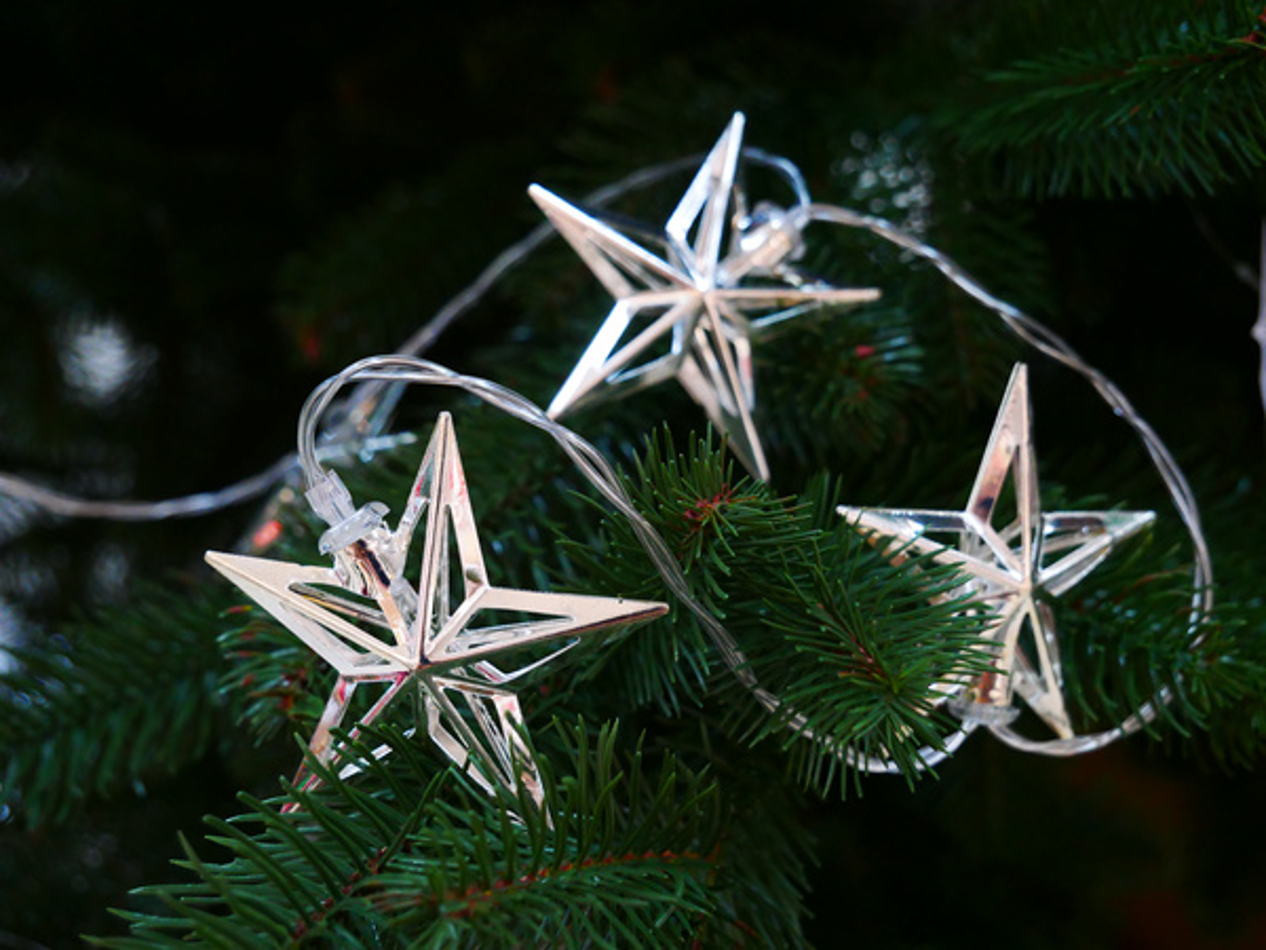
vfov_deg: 29.1
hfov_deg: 38.2
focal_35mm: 50
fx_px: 1829
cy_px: 475
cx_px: 633
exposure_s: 1/100
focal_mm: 25
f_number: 5
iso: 1600
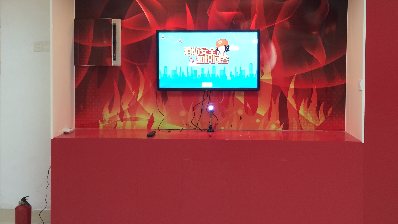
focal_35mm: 38
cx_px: 225
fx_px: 401
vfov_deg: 30.9
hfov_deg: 52.6
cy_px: 69
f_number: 2.2
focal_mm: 4.15
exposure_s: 1/33
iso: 160
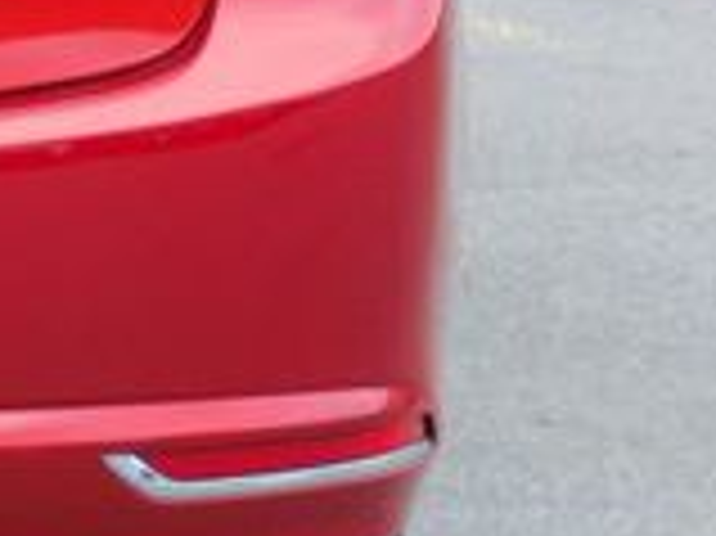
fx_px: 5002
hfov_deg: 7.9
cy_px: -135
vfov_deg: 6.1
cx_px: -621
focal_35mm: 242
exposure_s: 1/50
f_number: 4.2
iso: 125
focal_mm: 10.7
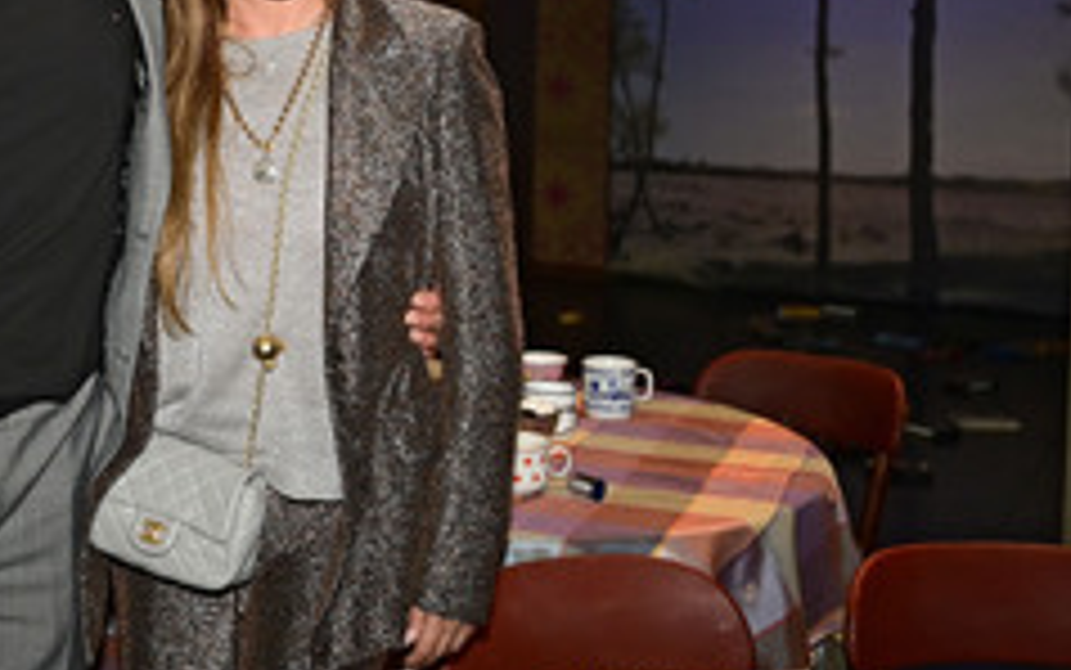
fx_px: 1635
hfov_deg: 33.9
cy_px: 144
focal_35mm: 56
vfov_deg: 22.9
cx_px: 70
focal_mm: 29
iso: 1600
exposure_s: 1/200
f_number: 2.8
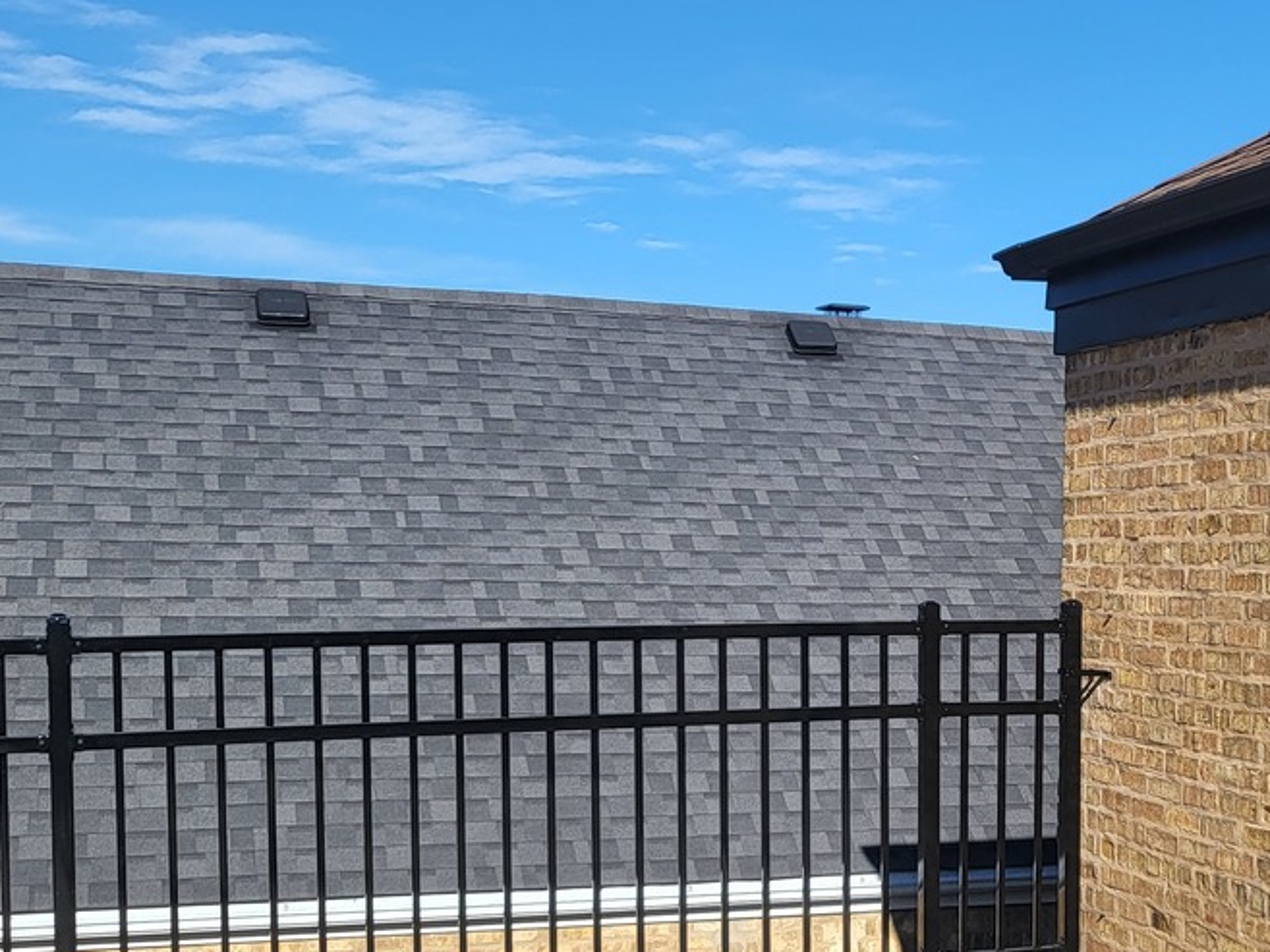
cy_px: 699
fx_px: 2092
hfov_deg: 32.6
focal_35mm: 57
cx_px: 1059
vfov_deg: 25.4
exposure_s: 1/3126
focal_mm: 4.25
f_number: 1.8
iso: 50
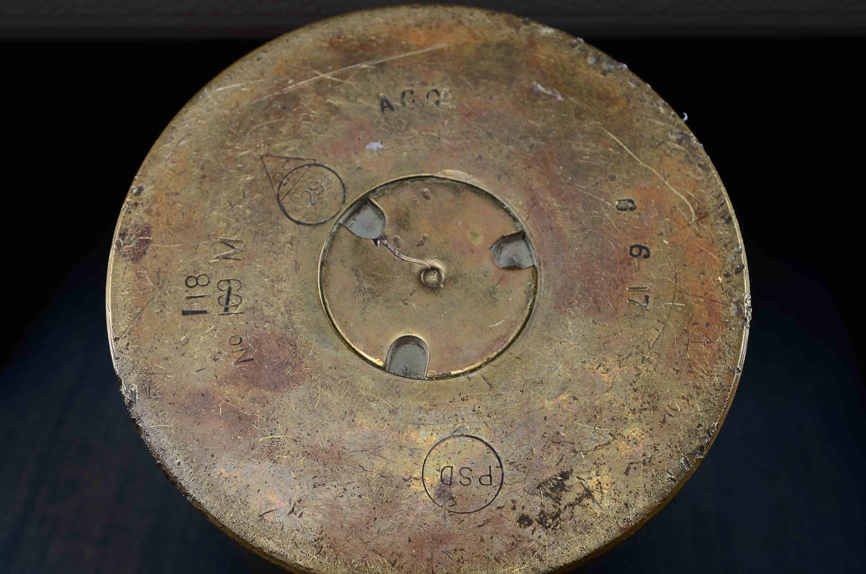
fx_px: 1440
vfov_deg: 22.5
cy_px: 287
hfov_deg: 33.5
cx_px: 433
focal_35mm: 60
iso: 100
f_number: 11
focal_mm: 40
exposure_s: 1/80
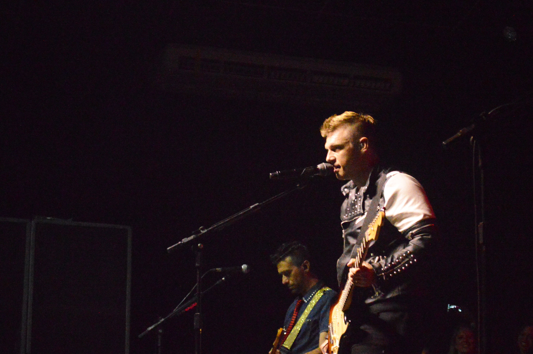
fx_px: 1592
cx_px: 307
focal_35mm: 108
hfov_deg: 19.0
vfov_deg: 12.7
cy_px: 227
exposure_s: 1/100
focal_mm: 55
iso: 12800
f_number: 5.6
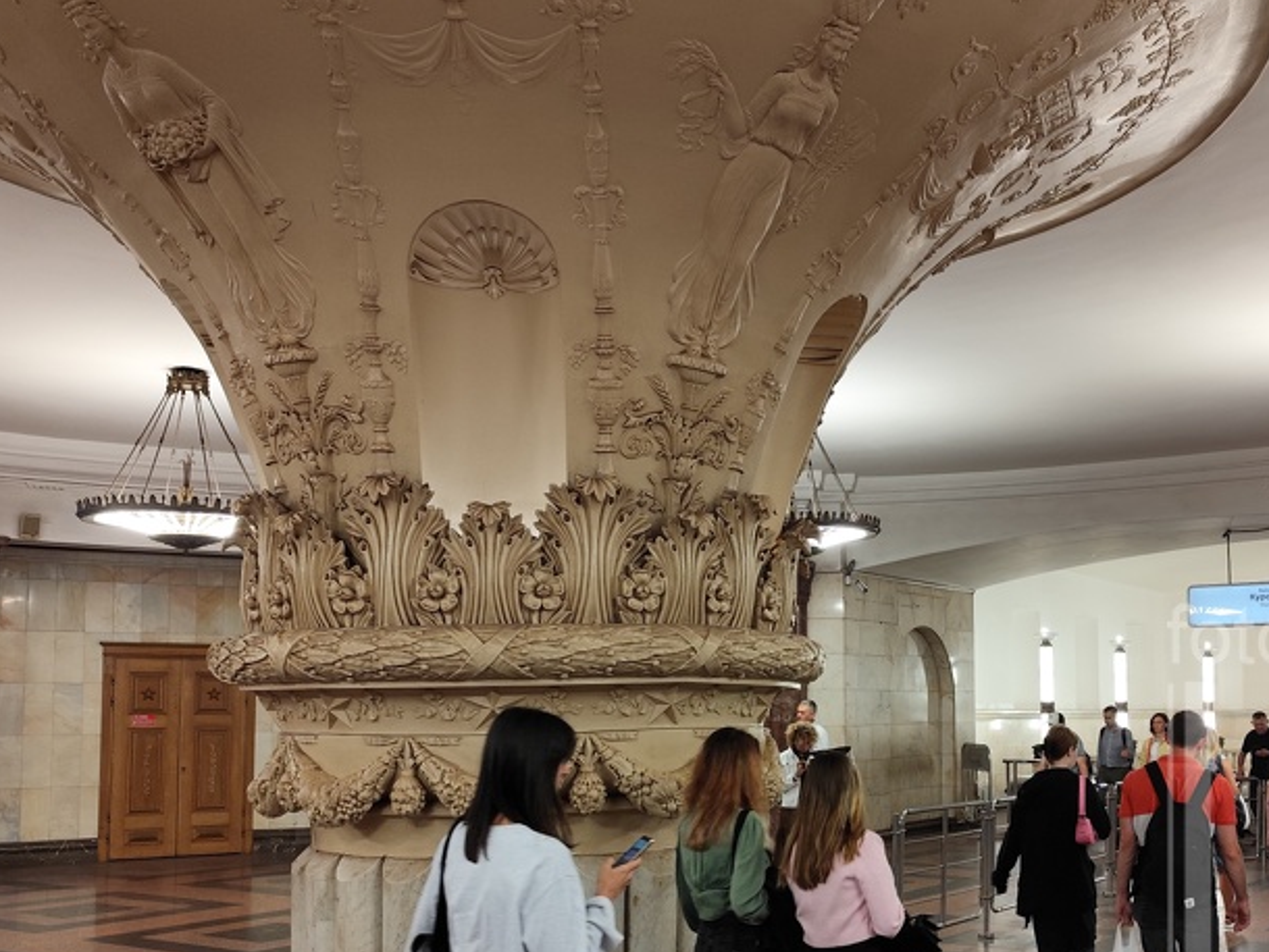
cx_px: 793
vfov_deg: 37.4
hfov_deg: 48.5
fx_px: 1394
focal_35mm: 38
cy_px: 619
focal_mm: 6.19
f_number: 1.65
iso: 200
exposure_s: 1/100
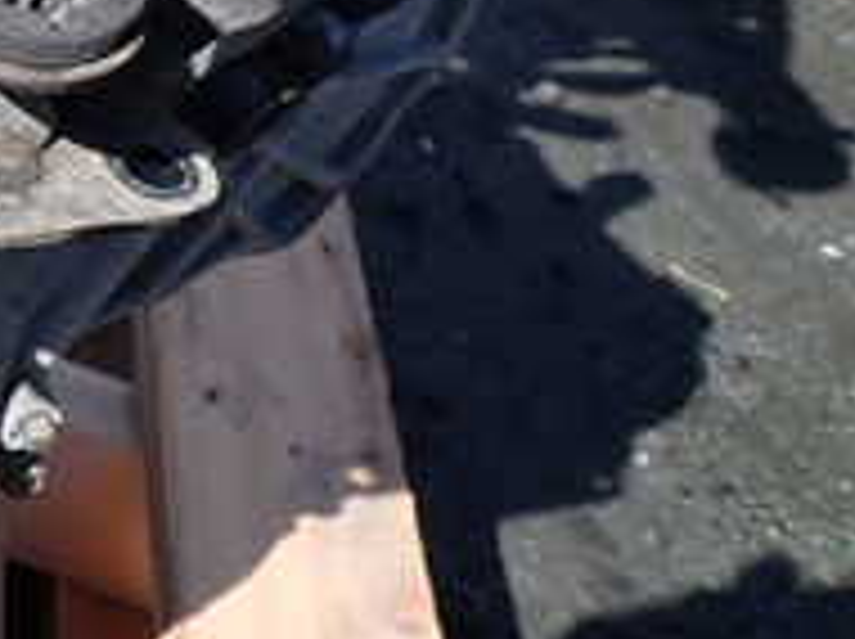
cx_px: -486
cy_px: 148
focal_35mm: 79
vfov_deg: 18.5
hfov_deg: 20.5
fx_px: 1949
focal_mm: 4.5
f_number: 2.8
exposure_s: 1/640
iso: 100
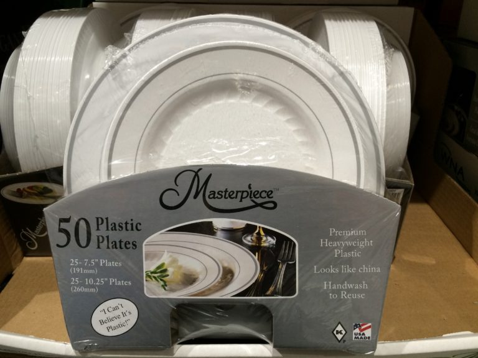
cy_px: 179
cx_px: 239
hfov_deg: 61.7
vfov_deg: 48.2
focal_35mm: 29
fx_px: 400
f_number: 2.2
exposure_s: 1/30
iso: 100
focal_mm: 4.15
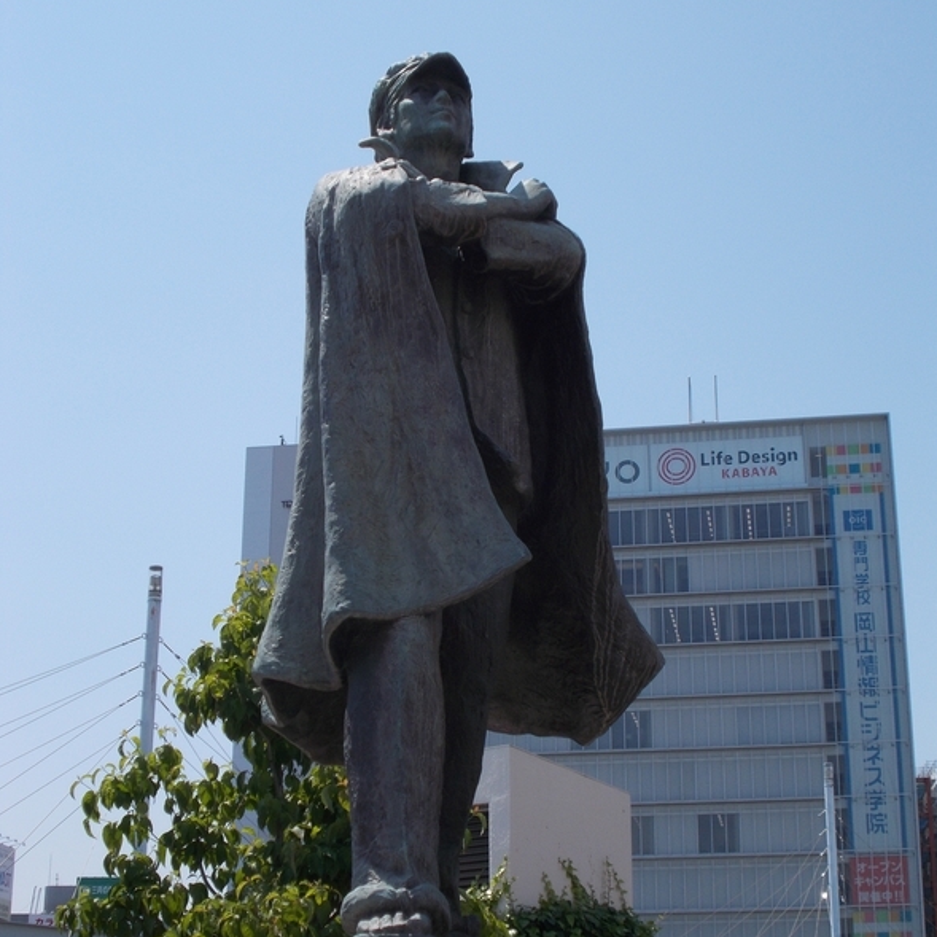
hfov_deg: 28.6
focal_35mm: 60
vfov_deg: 28.6
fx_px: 1837
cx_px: 474
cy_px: 485
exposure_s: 1/640
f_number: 4.5
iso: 80
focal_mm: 9
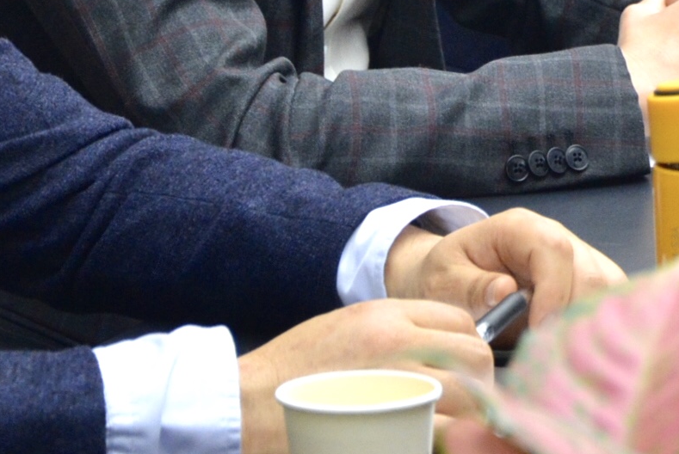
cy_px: -345
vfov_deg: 3.4
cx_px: 773
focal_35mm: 398
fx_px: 7515
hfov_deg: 5.2
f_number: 5.3
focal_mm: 70
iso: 800
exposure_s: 1/40
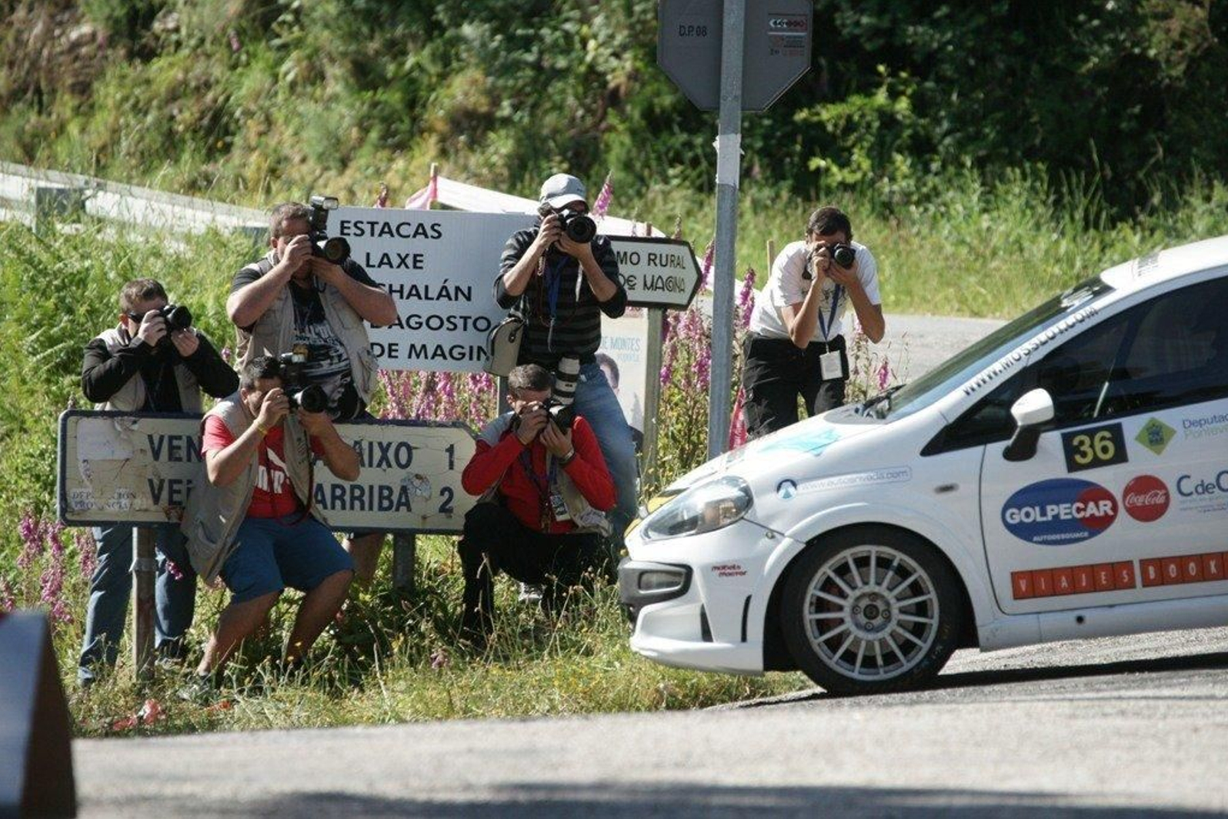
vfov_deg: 3.8
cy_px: 410
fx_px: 12313
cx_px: 615
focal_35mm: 361
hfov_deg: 5.7
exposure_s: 1/1600
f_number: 5.6
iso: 800
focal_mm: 360
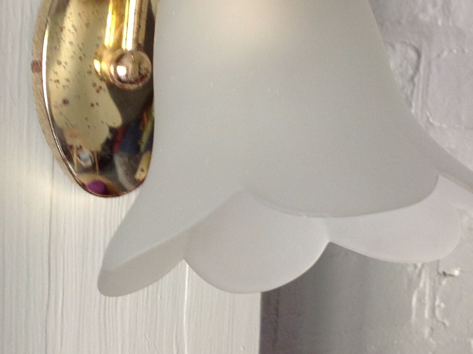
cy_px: 92
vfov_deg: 22.1
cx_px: 208
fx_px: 902
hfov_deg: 29.4
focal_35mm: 66
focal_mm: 4.28
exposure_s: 1/15
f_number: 2.4
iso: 80
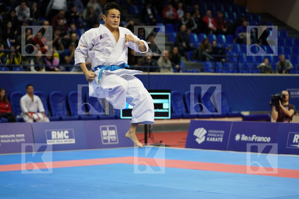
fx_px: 905
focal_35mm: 109
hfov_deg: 18.8
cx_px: 150
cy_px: 100
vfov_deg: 12.6
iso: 2000
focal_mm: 109
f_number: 2.8
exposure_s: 1/500
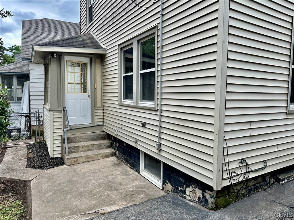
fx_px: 204
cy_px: 110
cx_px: 147
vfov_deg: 56.8
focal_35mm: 24
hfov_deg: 71.6
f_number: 1.78
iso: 80
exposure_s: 1/258
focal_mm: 6.86
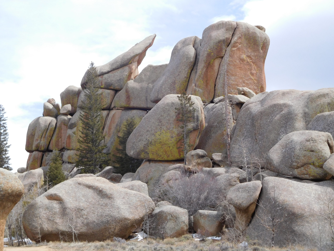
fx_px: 598
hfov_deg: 31.2
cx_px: 167
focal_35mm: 62
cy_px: 126
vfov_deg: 23.7
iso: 125
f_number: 4.4
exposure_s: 1/500
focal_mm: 11.1
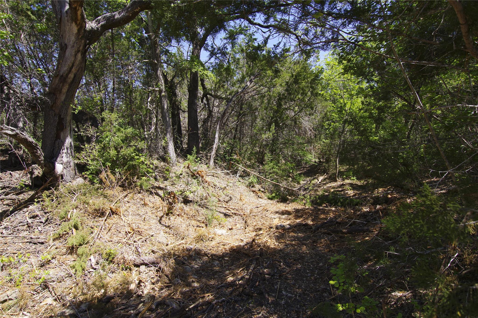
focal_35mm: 20
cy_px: 159
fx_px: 259
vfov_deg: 63.1
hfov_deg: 85.5
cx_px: 239
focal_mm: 13
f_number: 7.1
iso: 200
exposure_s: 1/200
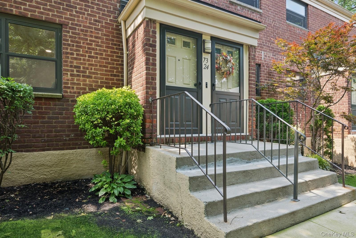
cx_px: 178
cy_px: 119
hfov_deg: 79.9
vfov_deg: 58.3
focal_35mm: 22
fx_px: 213
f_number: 11
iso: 100
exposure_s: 1/8
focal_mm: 21.5
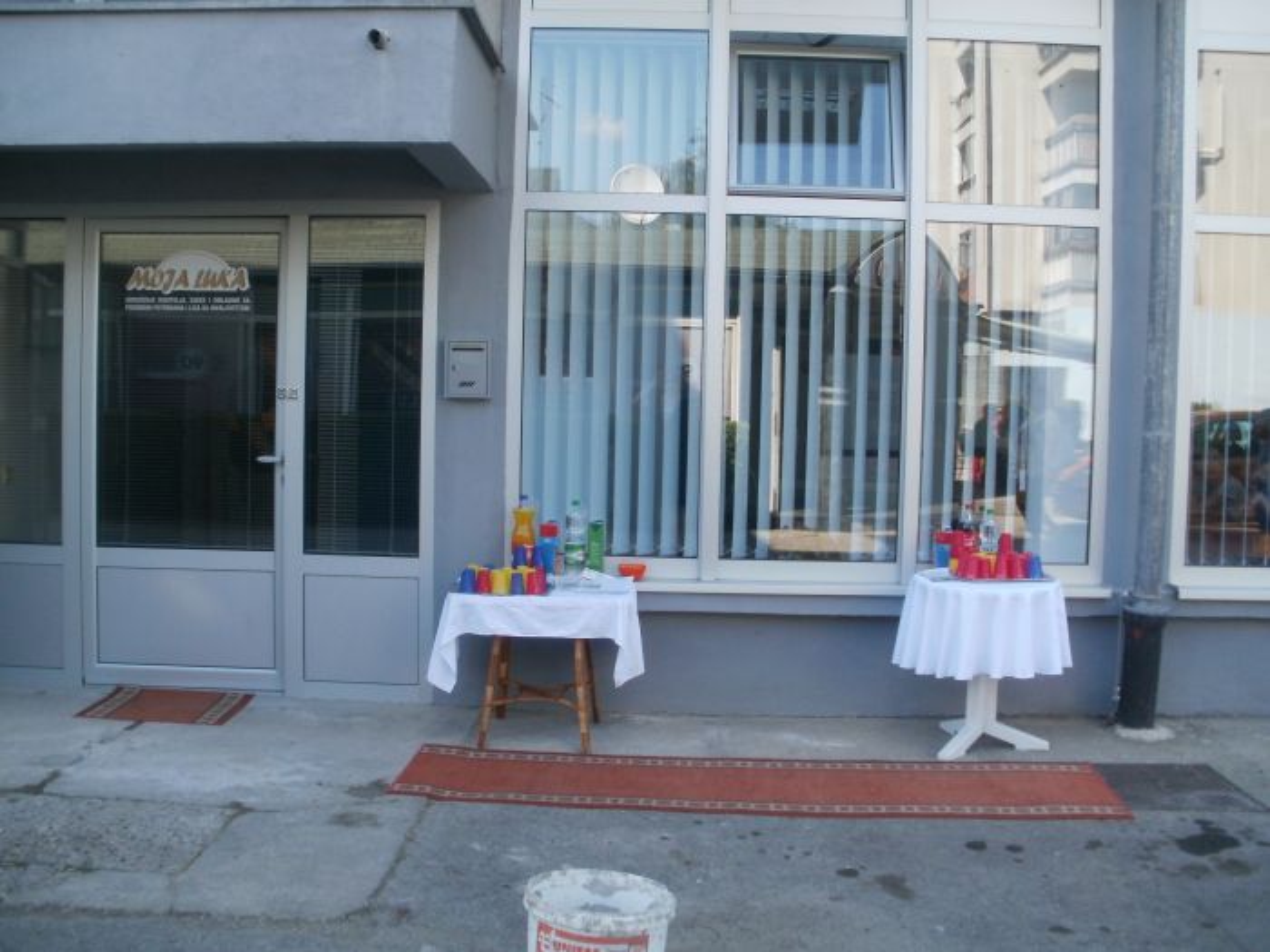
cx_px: 635
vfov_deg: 39.7
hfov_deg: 51.4
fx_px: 1321
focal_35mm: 36
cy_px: 476
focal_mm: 6.3
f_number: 3.5
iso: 125
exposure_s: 1/250
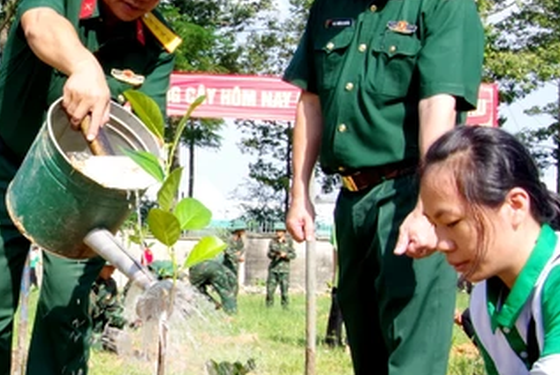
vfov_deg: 20.1
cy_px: 206
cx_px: 17
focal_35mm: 68
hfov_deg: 28.1
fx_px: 1059
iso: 800
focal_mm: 18
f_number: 18
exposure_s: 1/125
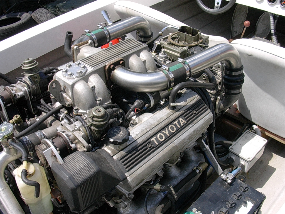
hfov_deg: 50.1
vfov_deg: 38.7
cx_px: 142
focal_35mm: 37
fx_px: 305
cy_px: 107
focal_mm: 5.6
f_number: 5.4
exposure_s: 1/304
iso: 70
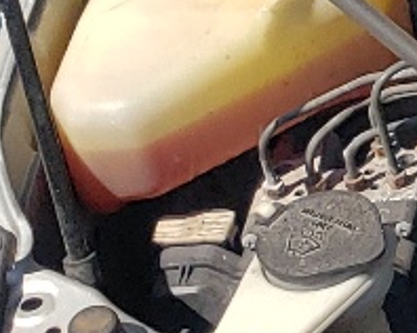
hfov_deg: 7.6
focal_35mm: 205
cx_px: 1457
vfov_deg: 7.4
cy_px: -171
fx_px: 2528
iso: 50
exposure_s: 1/3333
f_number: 1.5
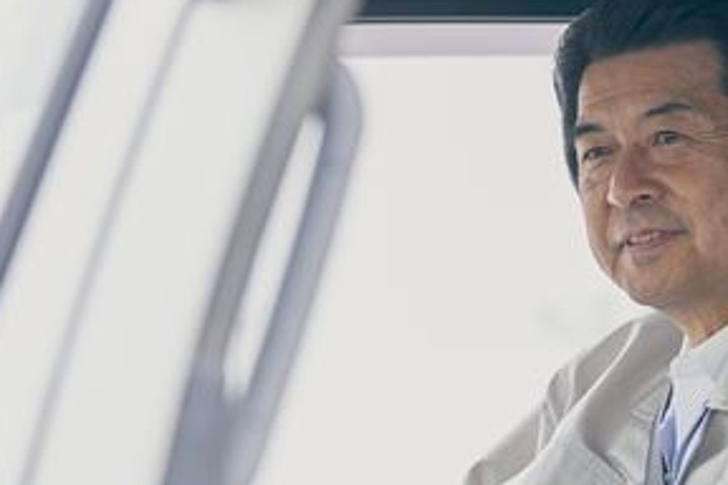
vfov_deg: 6.2
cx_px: 387
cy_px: 349
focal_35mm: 220
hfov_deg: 9.4
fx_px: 4449
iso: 100
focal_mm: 88
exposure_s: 1/200
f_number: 2.8
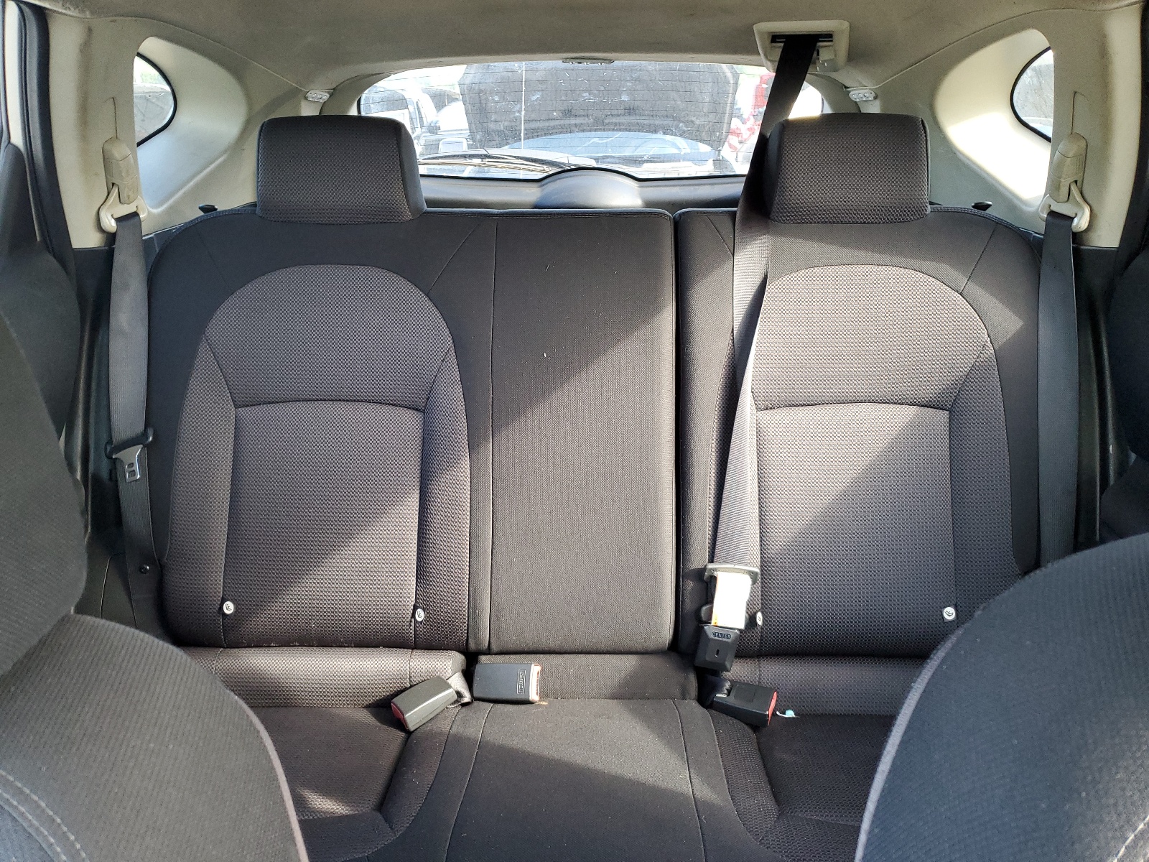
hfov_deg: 67.3
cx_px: 574
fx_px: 863
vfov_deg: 53.1
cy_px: 431
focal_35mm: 26
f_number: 1.5
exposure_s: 1/60.2
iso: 173
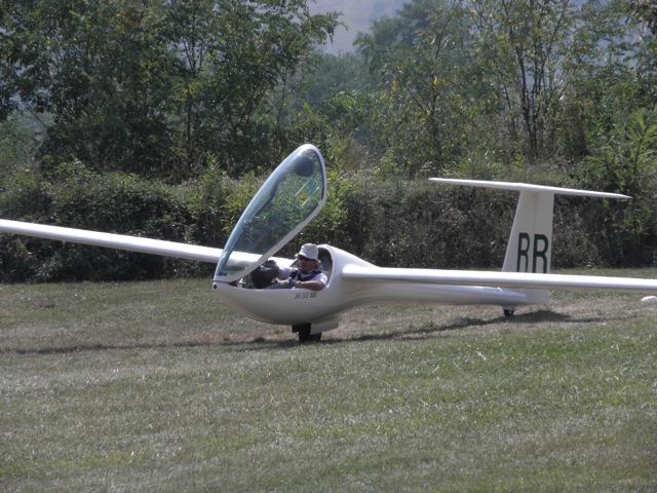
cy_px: 246
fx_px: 7155
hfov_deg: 5.3
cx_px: 328
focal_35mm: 377
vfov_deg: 3.9
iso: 64
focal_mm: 67.16
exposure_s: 1/160
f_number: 8
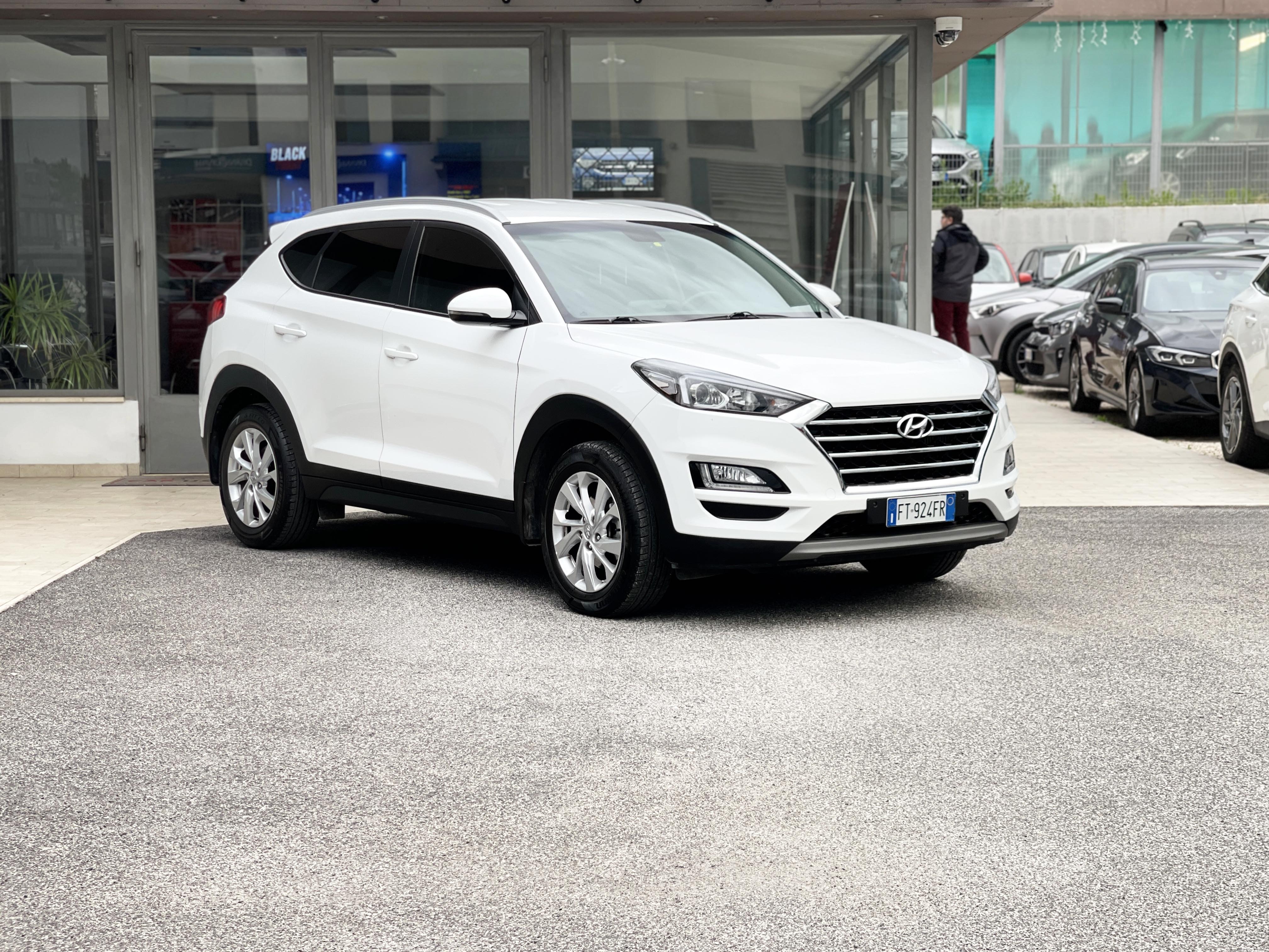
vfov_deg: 22.9
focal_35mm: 64
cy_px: 476
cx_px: 634
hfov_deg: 30.3
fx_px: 2346
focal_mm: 7.5
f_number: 2.2
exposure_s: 1/121
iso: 32
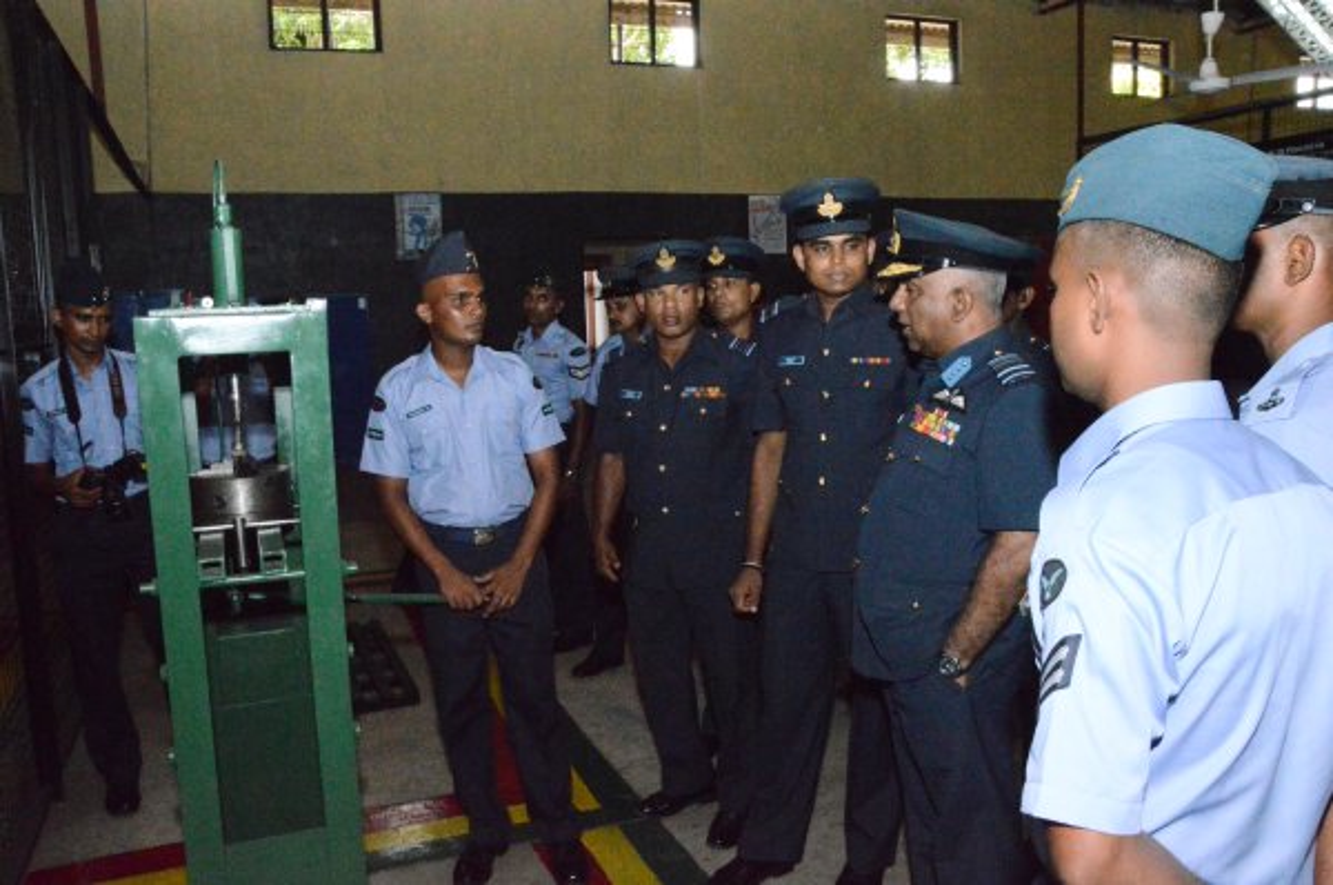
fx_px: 998
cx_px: 666
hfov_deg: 67.5
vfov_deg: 47.8
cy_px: 442
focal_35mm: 27
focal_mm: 18
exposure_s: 1/200
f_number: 16
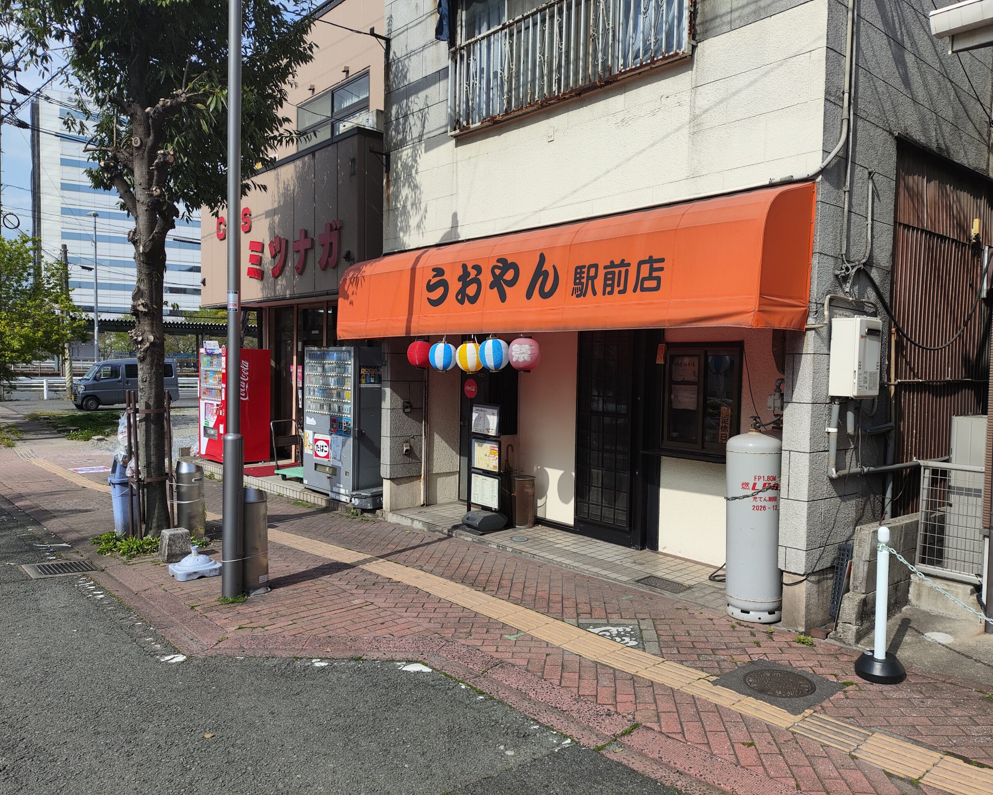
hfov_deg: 68.1
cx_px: 515
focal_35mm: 25
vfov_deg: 56.8
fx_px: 735
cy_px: 398
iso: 50
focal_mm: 4.68
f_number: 1.8
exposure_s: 1/2087
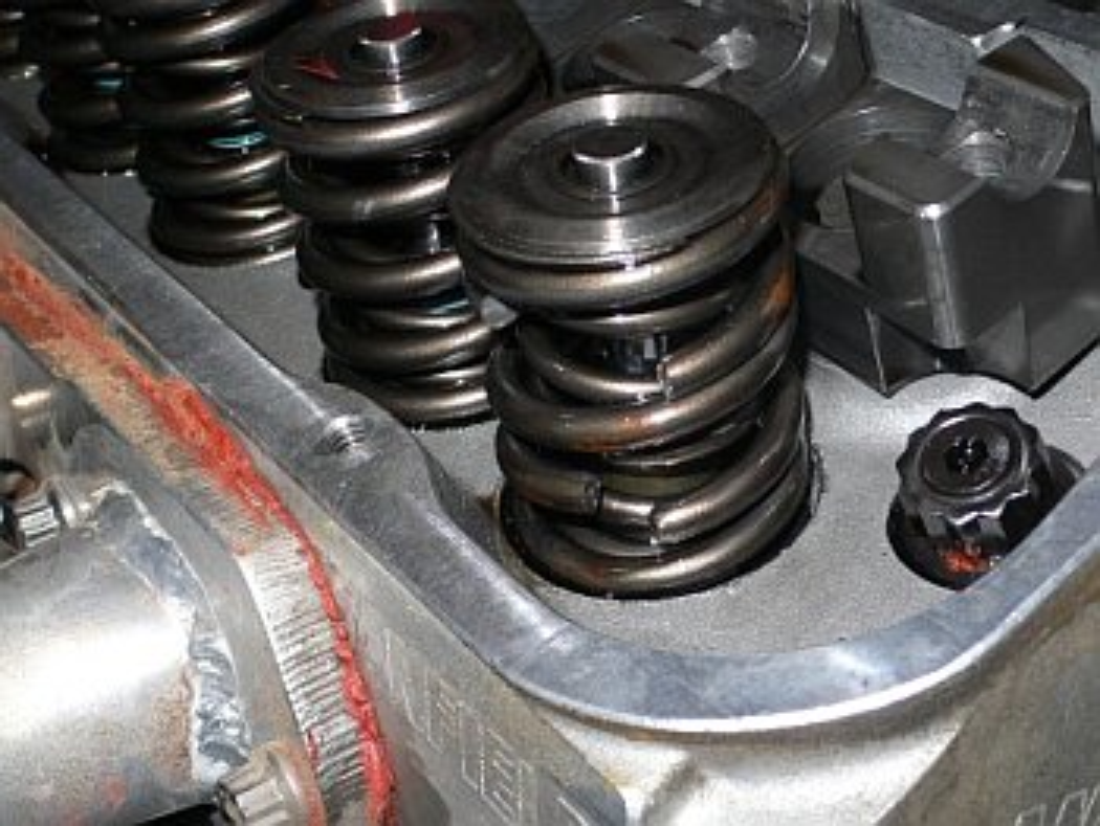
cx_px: 550
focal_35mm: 53
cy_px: 413
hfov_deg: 36.1
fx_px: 1685
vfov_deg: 27.6
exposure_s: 1/30
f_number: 4
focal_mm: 8
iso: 100
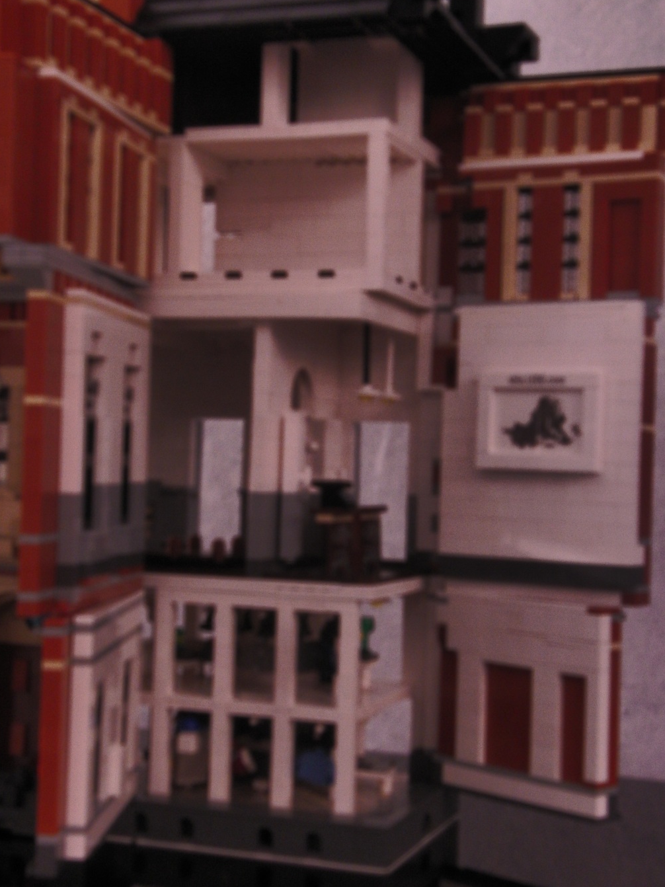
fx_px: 1486
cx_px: 329
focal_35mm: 58
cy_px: 439
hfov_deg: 25.2
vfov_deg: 33.2
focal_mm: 10.1
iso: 100
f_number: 7.7
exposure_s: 1.6
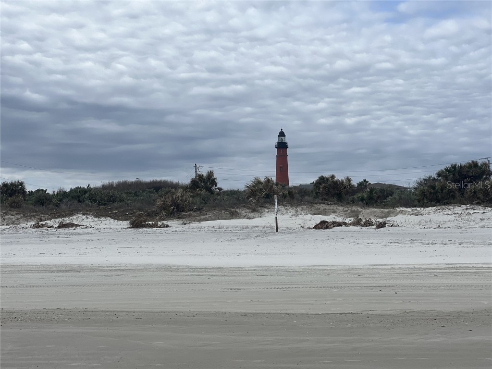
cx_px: 246
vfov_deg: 19.1
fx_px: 1094
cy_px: 184
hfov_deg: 25.3
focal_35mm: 77
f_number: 2.8
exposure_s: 1/1277
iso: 32
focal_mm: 9
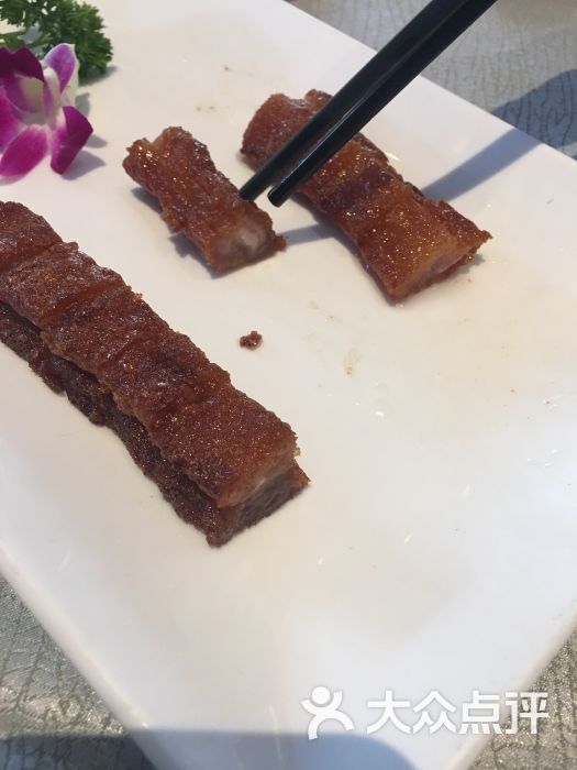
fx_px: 645
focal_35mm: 29
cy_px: 385
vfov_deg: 61.7
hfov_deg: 48.2
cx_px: 288
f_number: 2.2
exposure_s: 1/33
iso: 50
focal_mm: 4.15
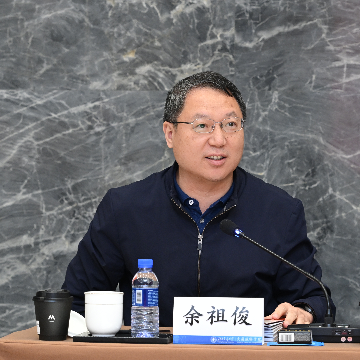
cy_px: 180
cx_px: 164
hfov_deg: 7.6
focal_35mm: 230
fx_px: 2706
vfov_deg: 7.6
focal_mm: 120
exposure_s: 1/160
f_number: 4
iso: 1250
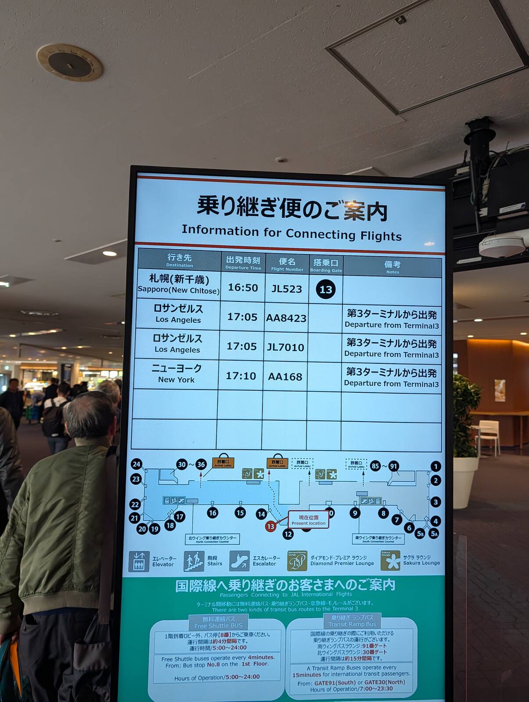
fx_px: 488
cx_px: 264
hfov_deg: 56.9
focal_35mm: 24
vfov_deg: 71.5
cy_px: 351
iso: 487
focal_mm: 6.9
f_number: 1.68
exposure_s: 1/238
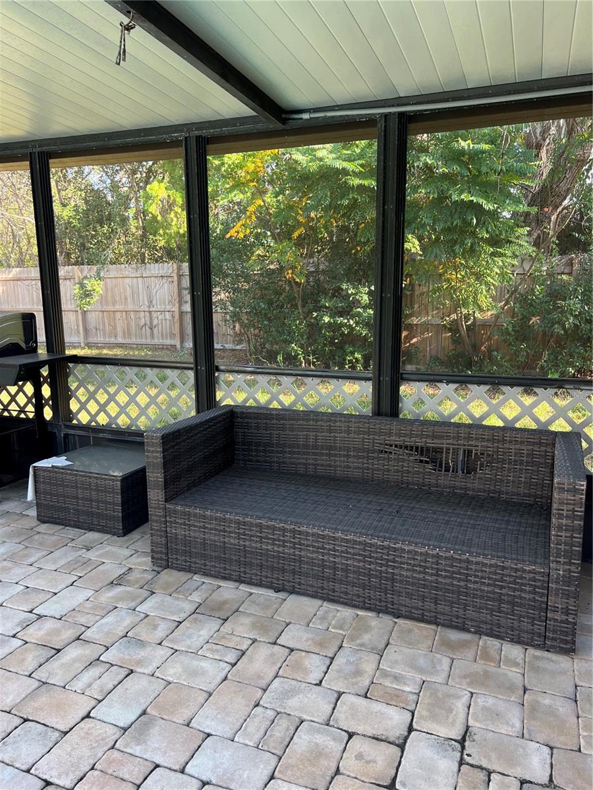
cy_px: 395
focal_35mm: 26
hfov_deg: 53.1
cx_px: 296
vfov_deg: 67.3
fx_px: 594
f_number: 1.5
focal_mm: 5.7
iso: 64
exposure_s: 1/136
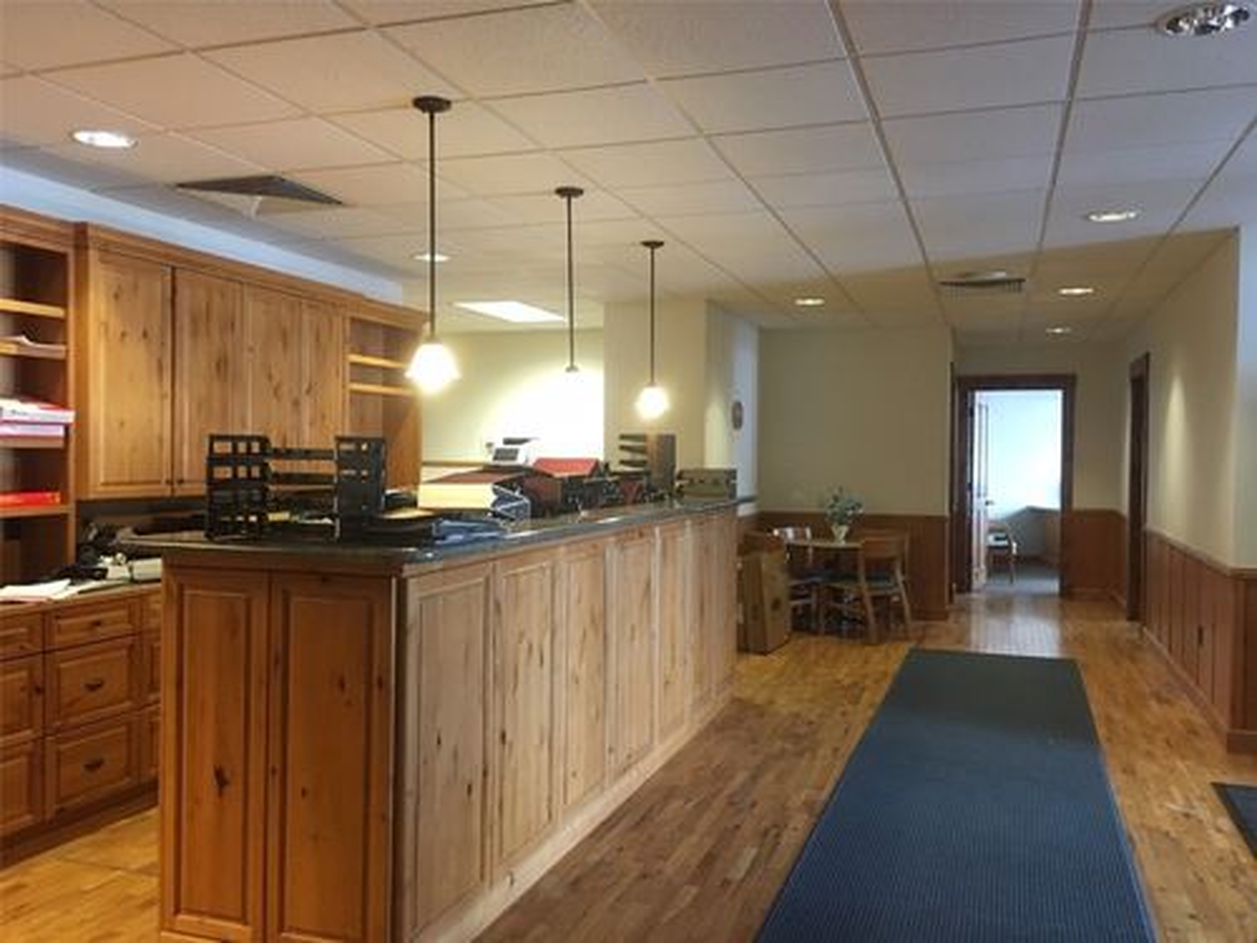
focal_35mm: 29
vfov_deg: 48.2
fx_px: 1053
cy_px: 472
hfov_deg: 61.7
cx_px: 628
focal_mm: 4.15
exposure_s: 1/30
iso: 160
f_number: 2.2
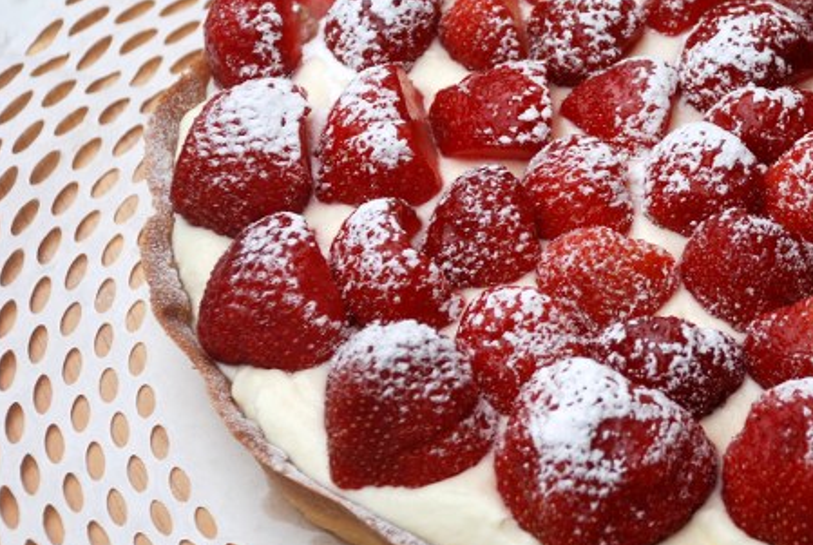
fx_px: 4230
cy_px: 246
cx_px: 717
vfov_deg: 7.4
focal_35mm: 187
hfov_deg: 10.9
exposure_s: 1/250
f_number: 5.6
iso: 200
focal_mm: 70
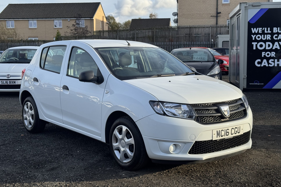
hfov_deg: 39.6
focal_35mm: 50
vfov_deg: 27.0
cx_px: 140
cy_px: 85
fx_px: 390
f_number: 1.78
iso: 64
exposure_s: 1/1984
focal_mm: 6.76
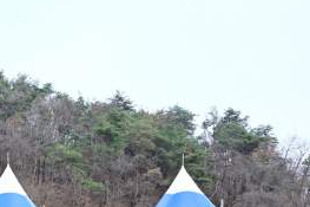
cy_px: 203
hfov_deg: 25.8
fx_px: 638
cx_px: -7
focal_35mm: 74
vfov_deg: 17.9
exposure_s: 1/400
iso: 1000
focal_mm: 32.5
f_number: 9
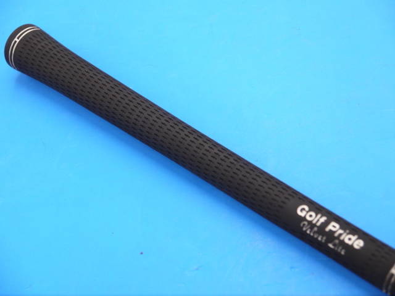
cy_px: 148
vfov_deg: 17.6
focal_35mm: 84
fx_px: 959
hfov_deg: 23.3
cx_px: 198
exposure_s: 1/80
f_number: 5.6
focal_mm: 42
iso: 800
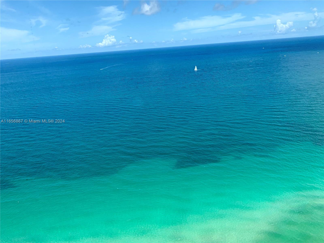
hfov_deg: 67.3
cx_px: 162
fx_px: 243
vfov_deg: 53.1
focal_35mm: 26
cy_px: 122
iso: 25
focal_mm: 4.25
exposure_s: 1/727
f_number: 1.8
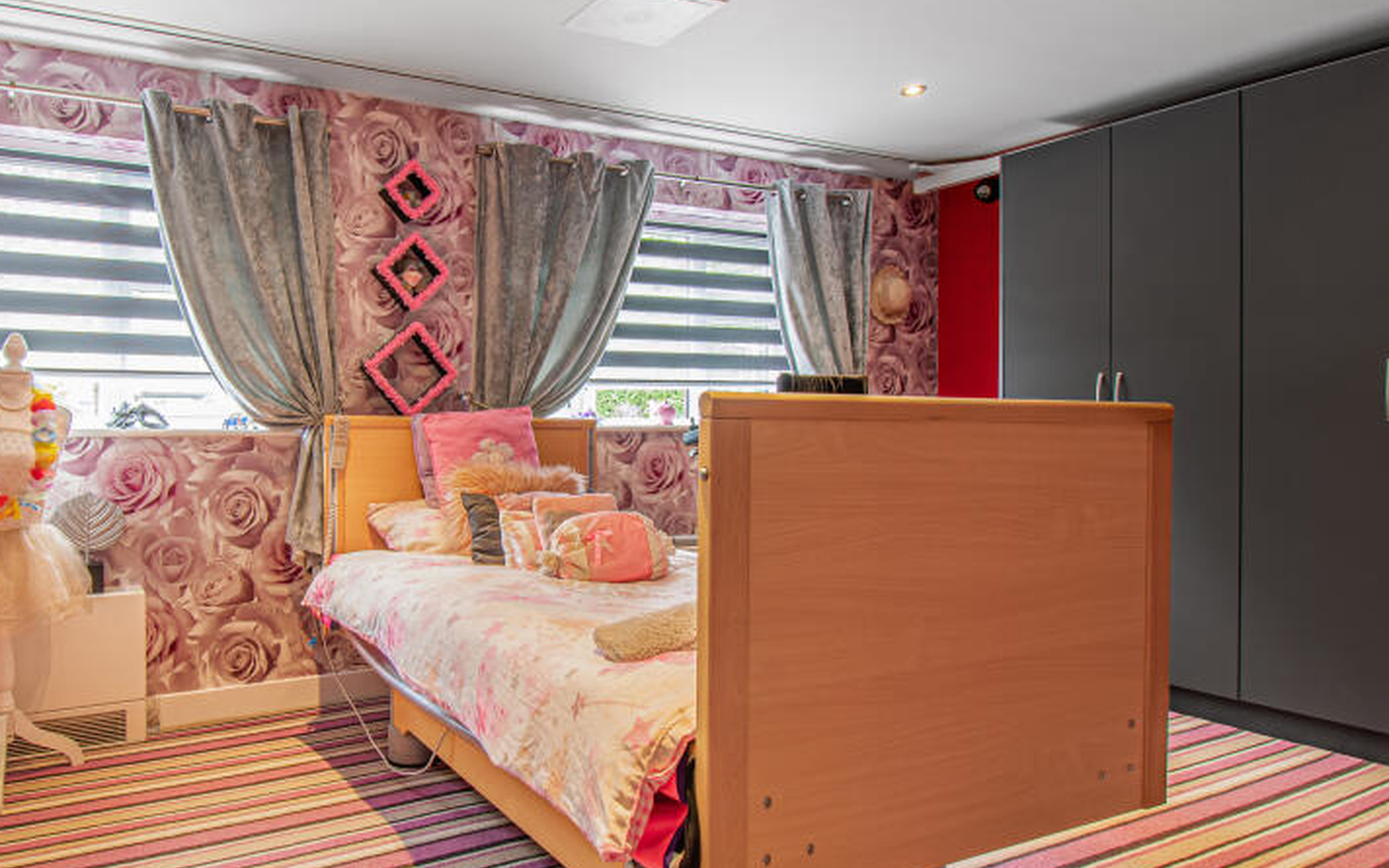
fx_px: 833
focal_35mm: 22
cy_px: 498
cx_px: 535
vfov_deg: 54.8
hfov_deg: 78.4
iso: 100
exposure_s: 2
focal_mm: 10
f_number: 8
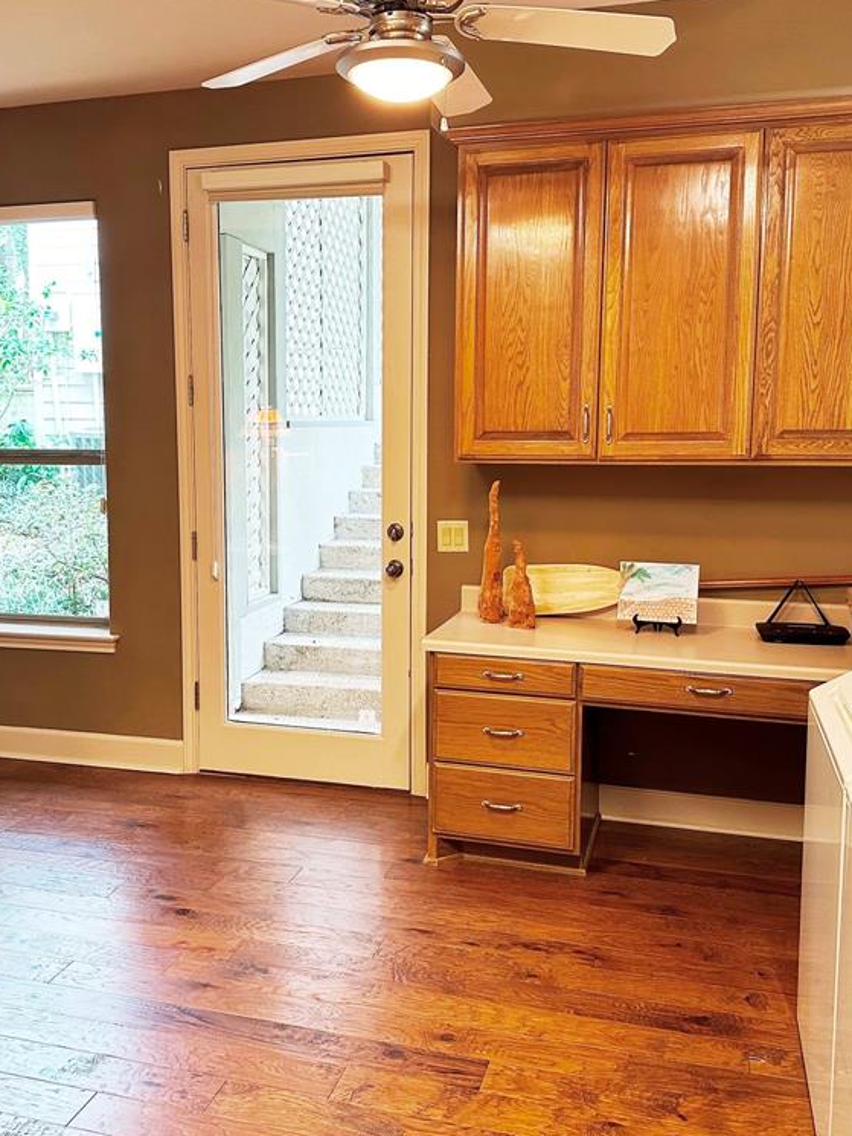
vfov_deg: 55.3
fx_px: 1083
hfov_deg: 42.9
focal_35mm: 33
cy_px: 555
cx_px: 370
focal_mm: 6.86
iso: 200
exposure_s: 1/60
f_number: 1.78
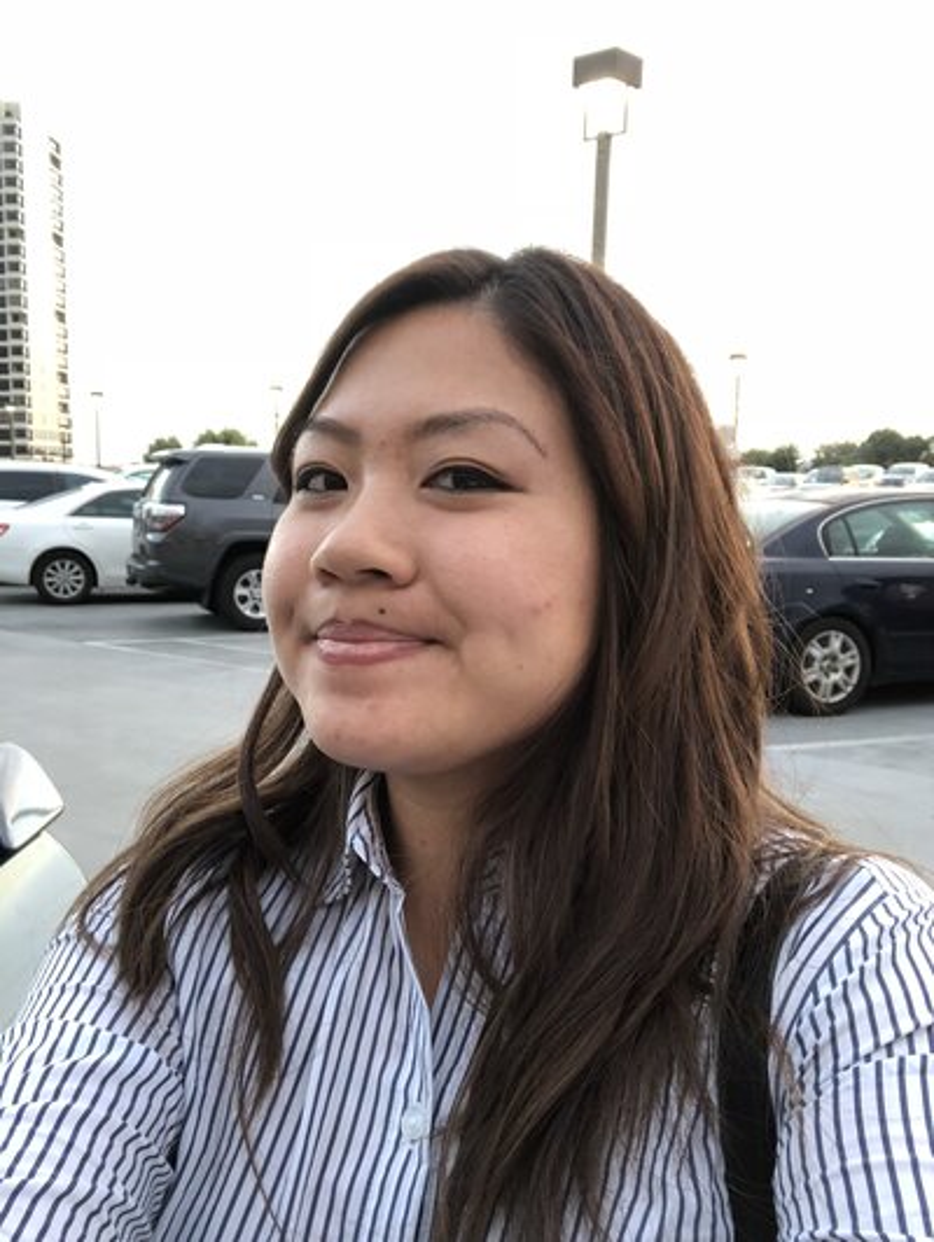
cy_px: 621
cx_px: 467
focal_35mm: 32
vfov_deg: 56.8
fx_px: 1149
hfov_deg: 44.2
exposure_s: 1/60
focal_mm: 2.87
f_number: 2.2
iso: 100
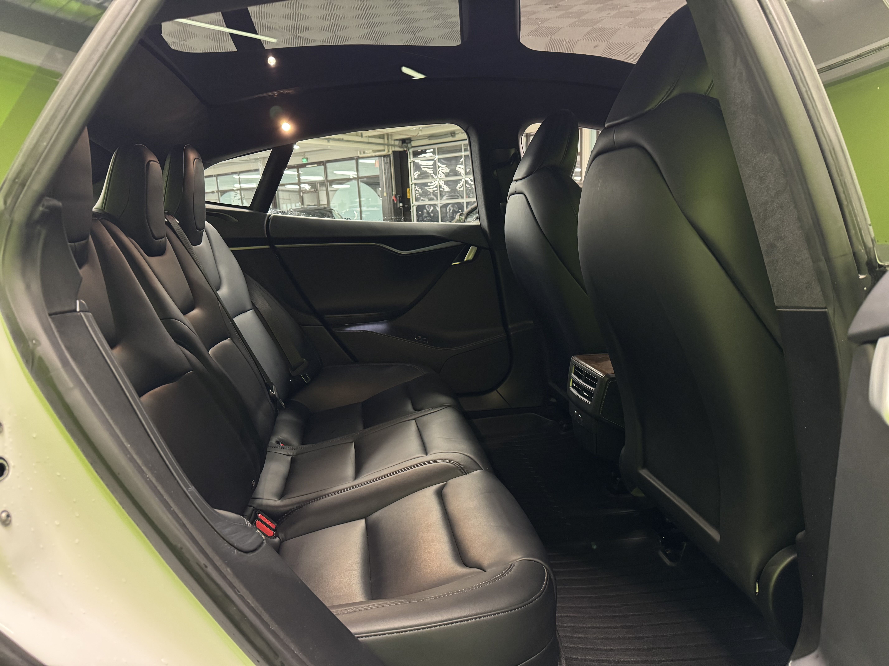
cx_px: 444
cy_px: 333
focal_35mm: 24
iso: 640
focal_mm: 6.76
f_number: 1.78
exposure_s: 1/50
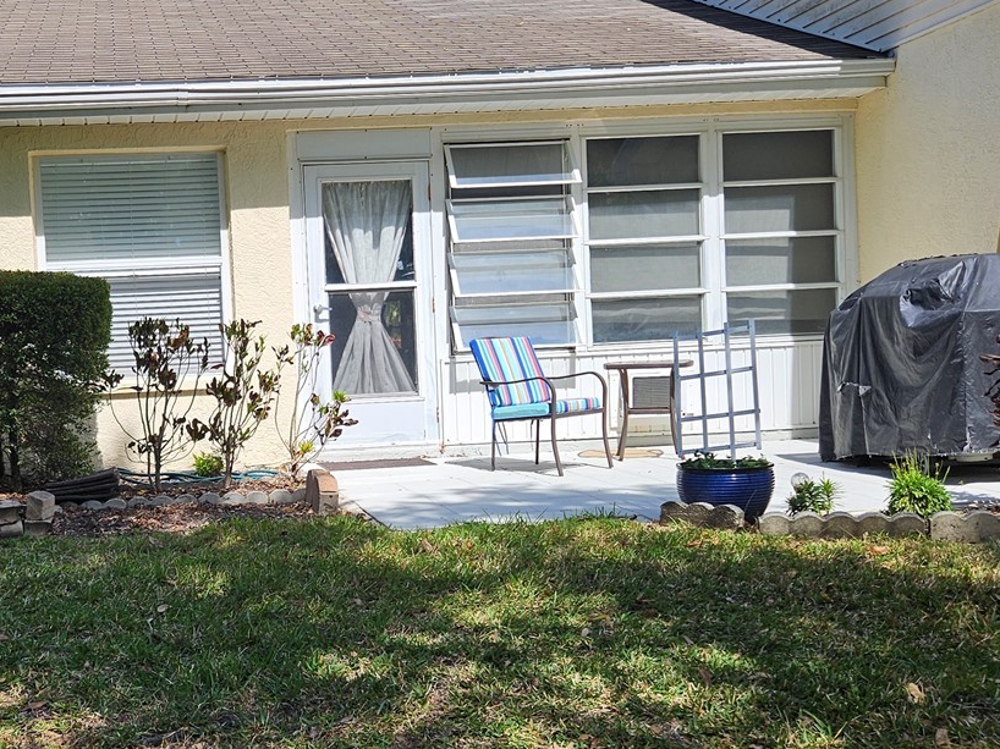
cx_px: 257
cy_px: 436
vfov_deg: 32.1
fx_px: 1300
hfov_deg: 40.9
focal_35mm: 45
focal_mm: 5.4
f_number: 1.8
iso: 25
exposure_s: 1/1765
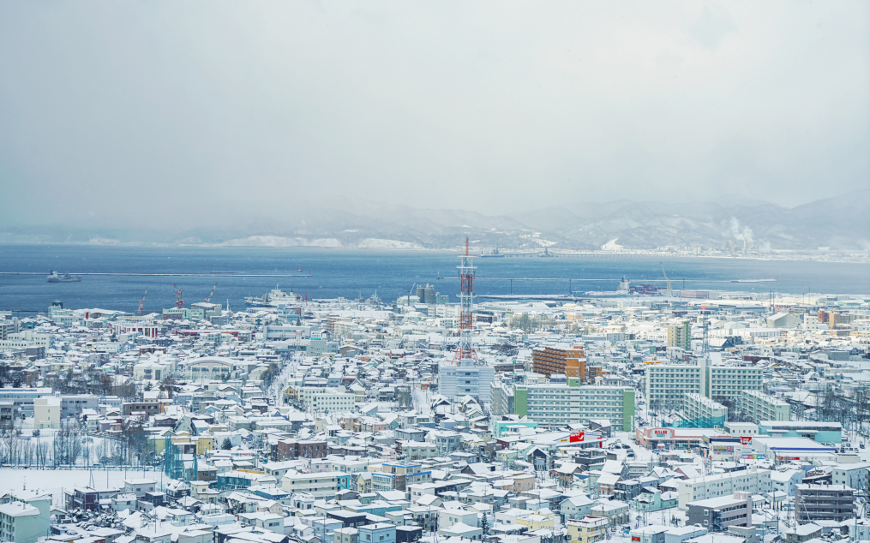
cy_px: 284
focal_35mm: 72
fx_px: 1707
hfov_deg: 28.6
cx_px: 438
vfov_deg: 18.1
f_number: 8
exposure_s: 1/320
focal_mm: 70
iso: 100
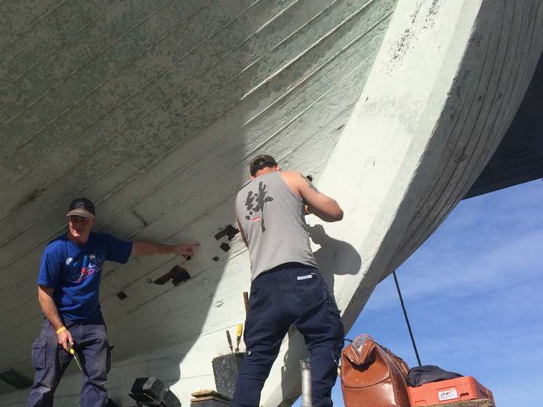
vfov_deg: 31.3
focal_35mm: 46
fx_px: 721
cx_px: 125
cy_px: 263
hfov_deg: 39.9
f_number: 2.2
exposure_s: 1/2933
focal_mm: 4.15
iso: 32
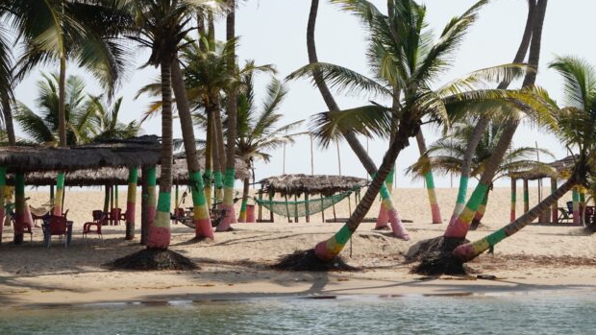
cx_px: 306
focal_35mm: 91
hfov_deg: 23.5
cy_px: 158
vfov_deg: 13.4
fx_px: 1431
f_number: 11
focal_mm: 55
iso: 100
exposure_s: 1/125
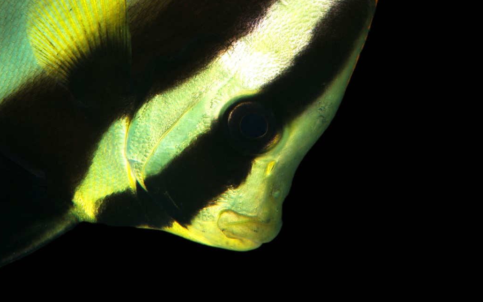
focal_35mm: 168
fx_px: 2211
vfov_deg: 7.8
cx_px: 240
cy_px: 30
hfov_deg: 12.5
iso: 200
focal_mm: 105
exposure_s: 1/60
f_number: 20
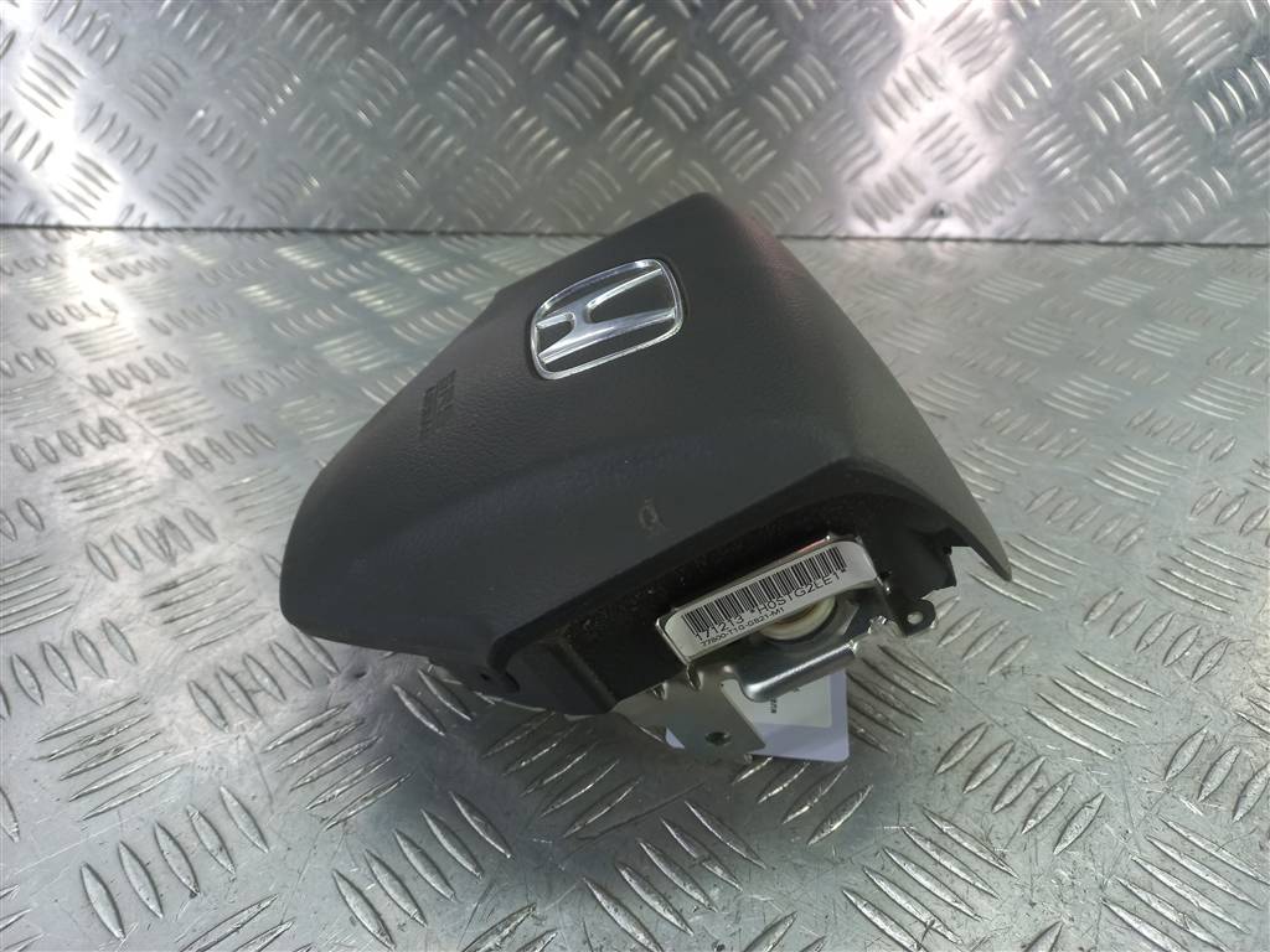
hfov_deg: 69.4
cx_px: 635
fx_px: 917
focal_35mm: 25
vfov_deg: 54.9
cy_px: 476
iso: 64
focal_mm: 4.6
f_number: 1.8
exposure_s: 1/50
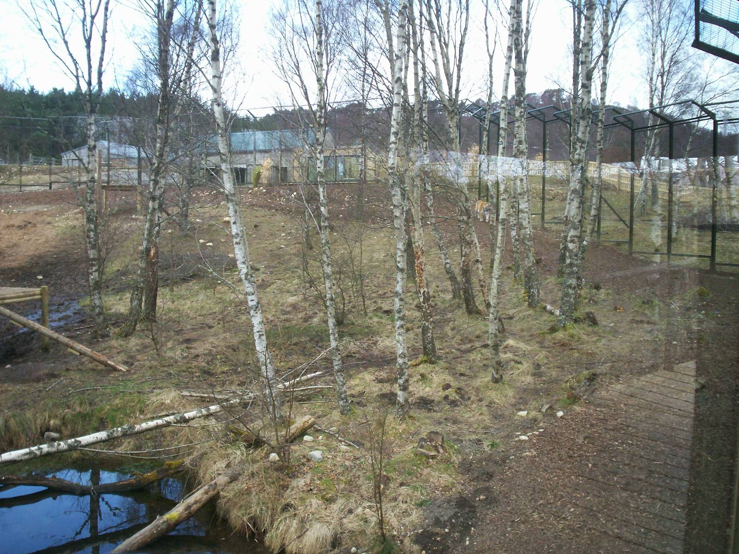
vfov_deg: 39.7
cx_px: 370
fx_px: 769
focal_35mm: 36
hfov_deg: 51.4
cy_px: 277
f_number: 4.5
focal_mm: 5.9
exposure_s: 1/99.2
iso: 100
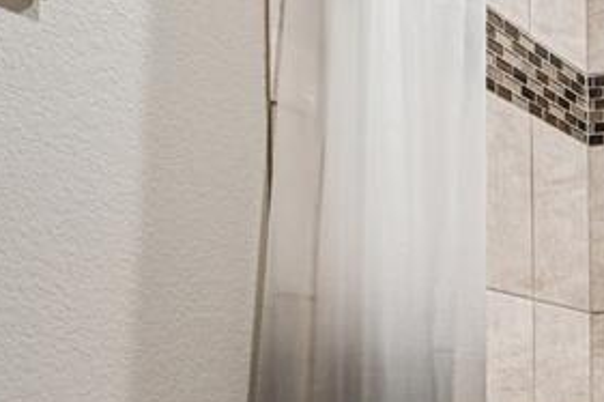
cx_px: 830
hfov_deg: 29.4
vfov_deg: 25.9
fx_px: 855
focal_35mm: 51
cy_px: 335
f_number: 11
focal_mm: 14
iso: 100
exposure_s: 1
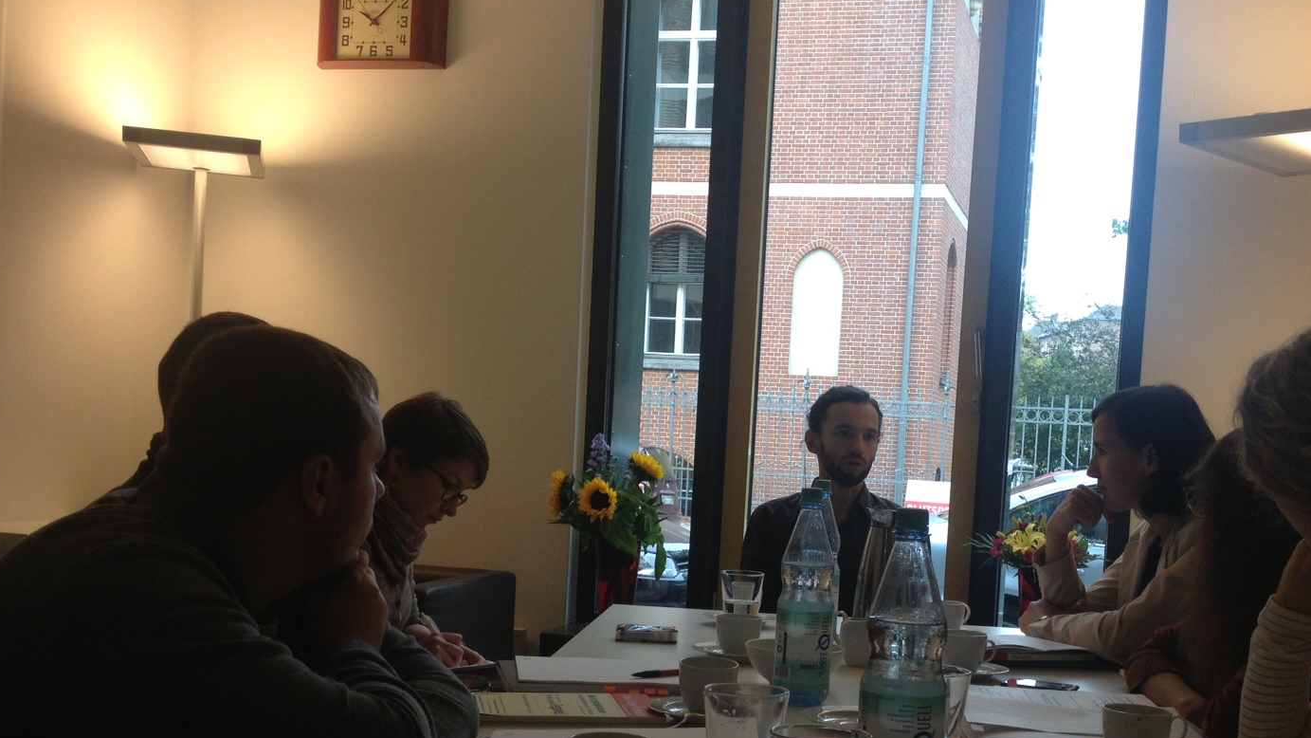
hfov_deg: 45.3
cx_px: 758
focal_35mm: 45
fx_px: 1564
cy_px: 512
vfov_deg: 26.3
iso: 100
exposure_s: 1/120
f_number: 2.4
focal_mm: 4.28
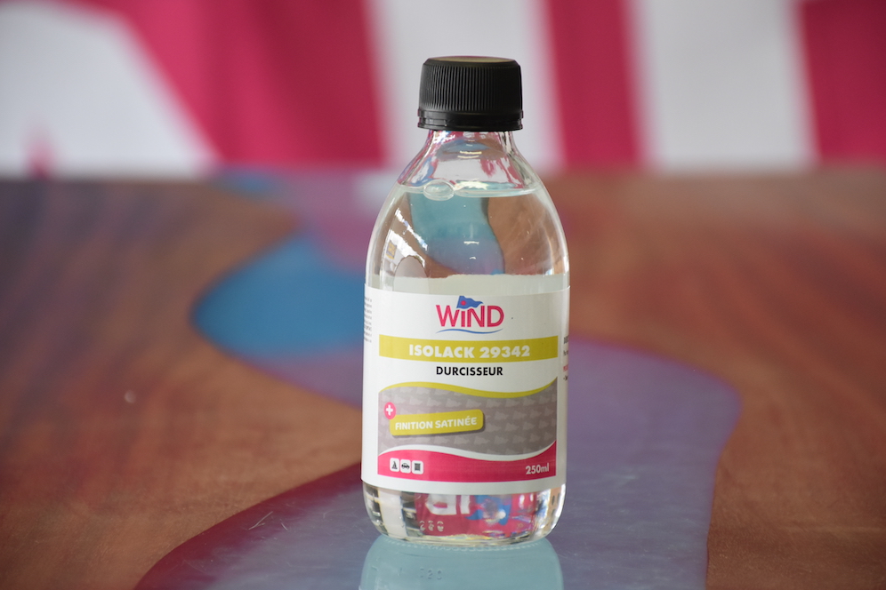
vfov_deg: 6.4
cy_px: 299
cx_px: 453
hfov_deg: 9.5
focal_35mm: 216
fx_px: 5316
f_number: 5.6
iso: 800
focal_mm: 140
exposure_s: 1/160
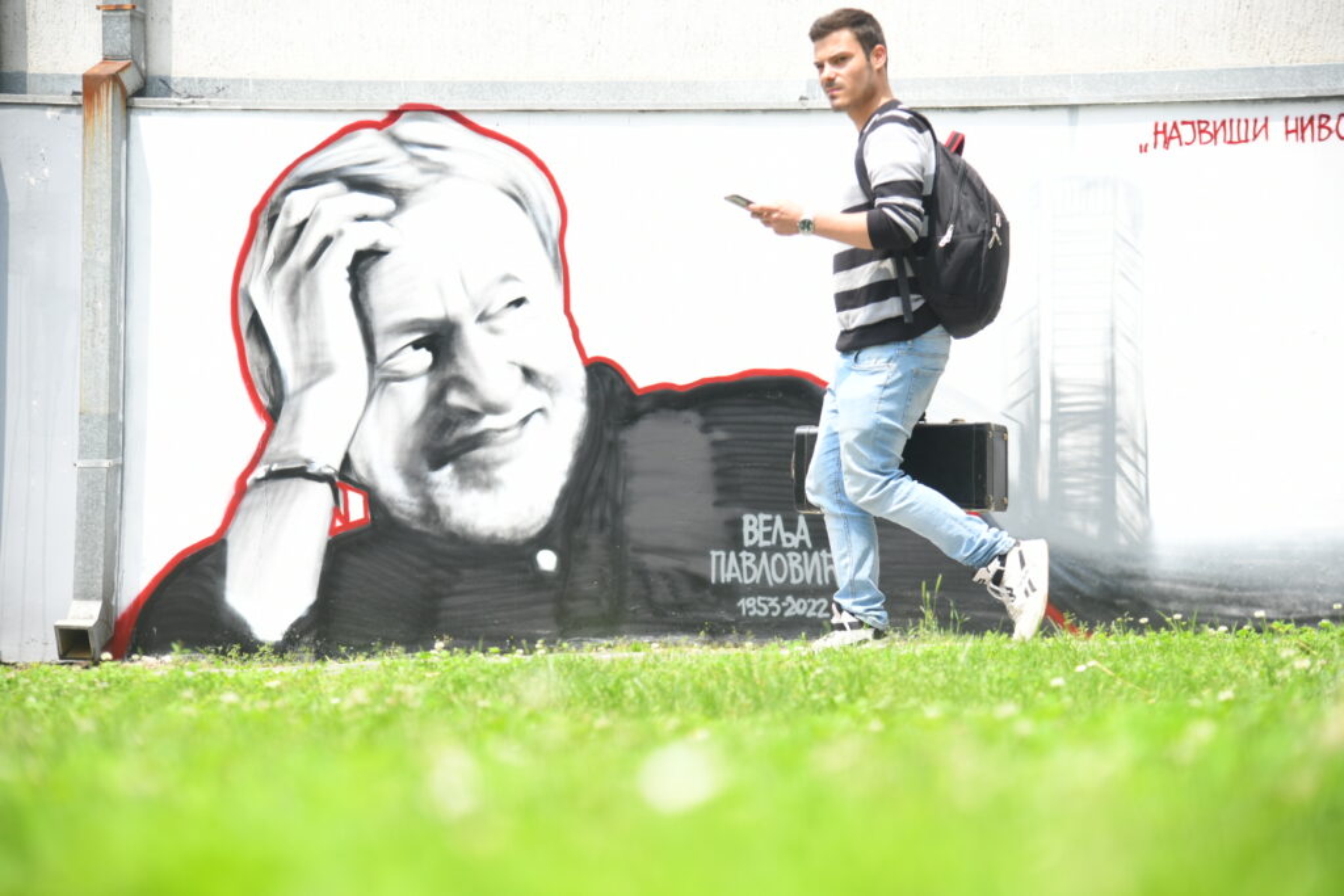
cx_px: 672
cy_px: 448
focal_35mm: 85
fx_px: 3174
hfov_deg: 23.9
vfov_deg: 16.1
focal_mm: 85
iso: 400
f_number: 4
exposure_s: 1/1250
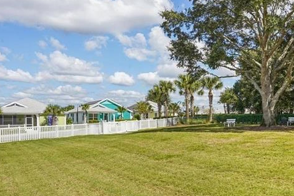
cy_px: 120
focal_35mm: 37
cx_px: 234
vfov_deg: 35.8
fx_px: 302
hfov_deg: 49.0
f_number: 18
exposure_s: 1/60
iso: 100
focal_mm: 17
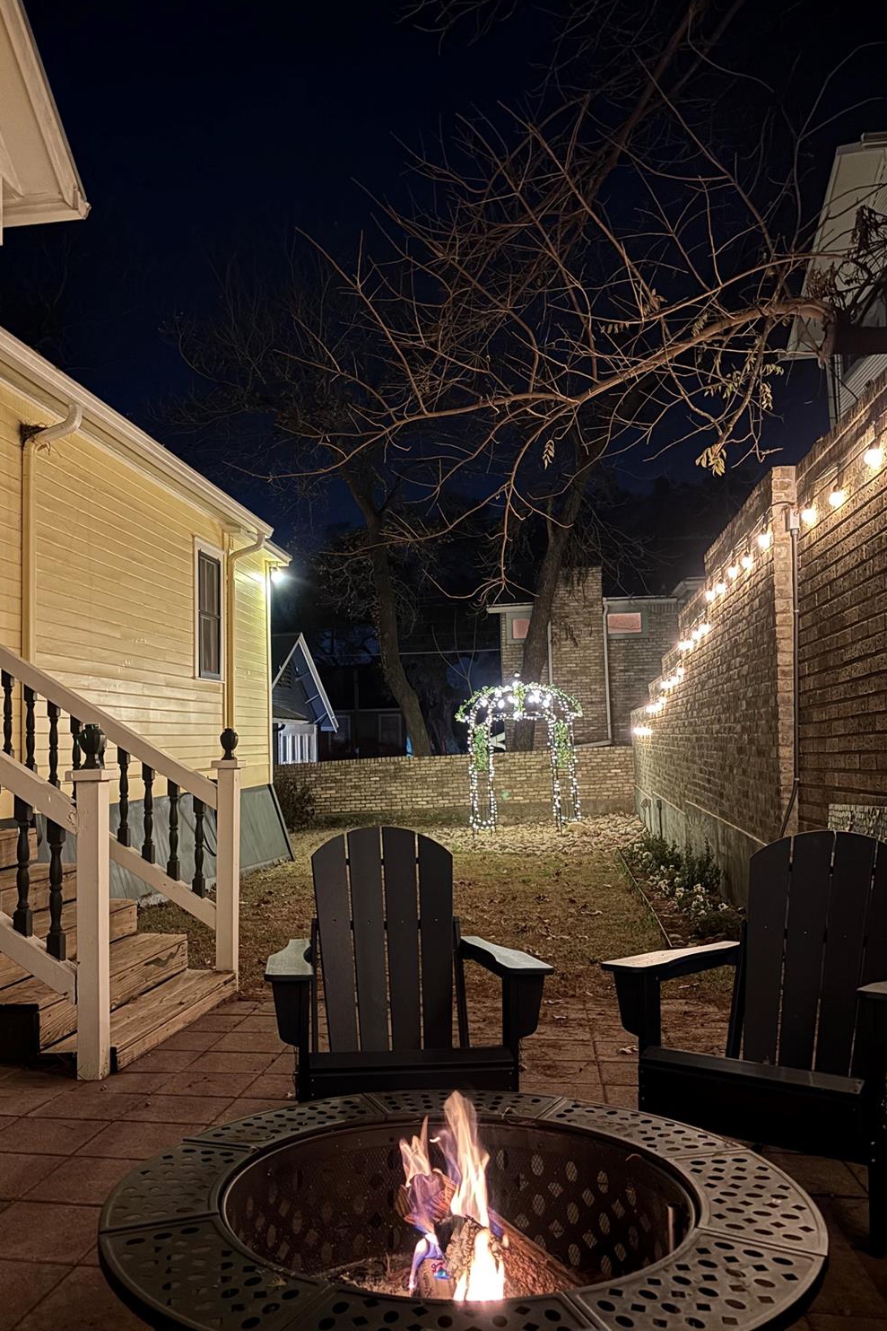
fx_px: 1035
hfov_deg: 46.3
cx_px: 381
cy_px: 681
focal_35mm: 28
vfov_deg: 65.5
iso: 640
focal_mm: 5.96
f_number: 1.6
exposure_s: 1/11
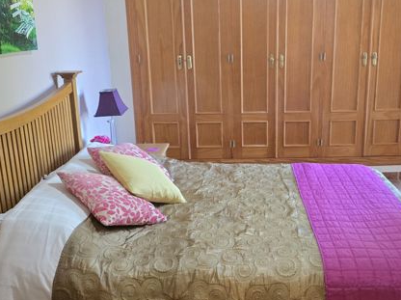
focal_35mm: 39
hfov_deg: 47.6
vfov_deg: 36.7
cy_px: 144
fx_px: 451
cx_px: 241
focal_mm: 6.3
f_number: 1.7
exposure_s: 1/100
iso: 1250
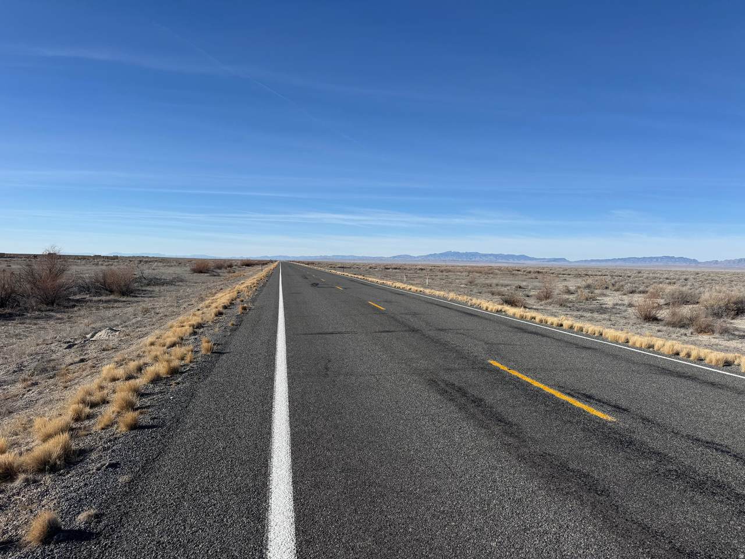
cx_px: 372
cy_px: 280
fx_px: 517
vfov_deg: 56.8
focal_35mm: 24
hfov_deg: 71.6
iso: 80
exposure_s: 1/7092
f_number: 1.78
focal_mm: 6.76
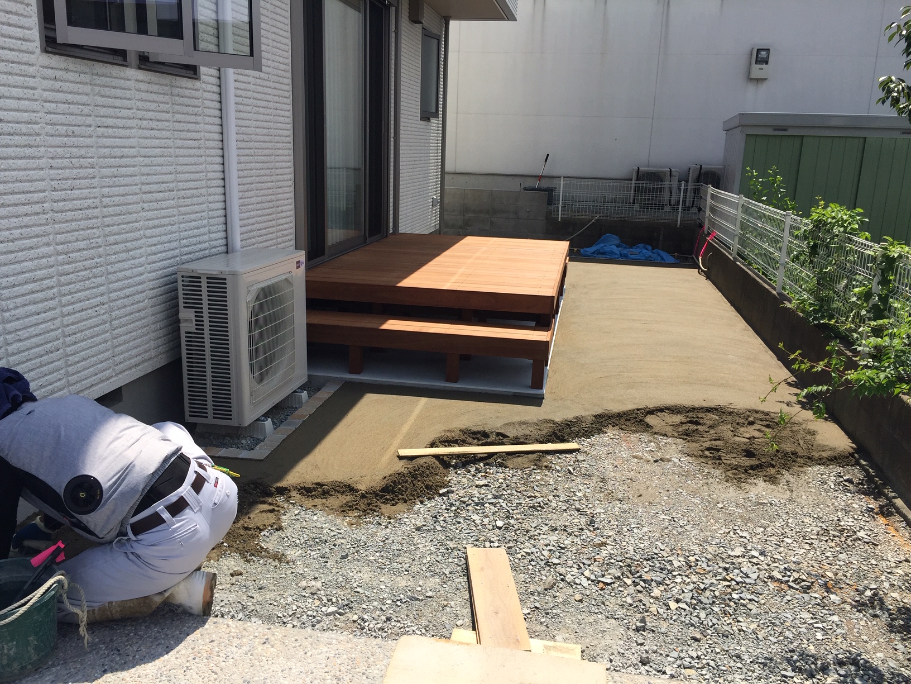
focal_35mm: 29
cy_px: 342
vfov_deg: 48.2
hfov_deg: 61.7
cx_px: 456
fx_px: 763
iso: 32
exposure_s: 1/1883
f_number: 2.2
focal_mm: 4.15
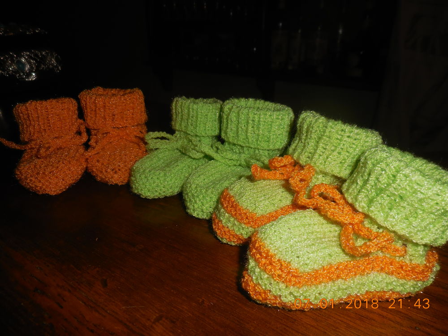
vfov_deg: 54.9
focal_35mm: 25
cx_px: 224
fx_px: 324
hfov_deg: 69.4
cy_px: 168
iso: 125
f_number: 10.5
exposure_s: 1/25
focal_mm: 4.5
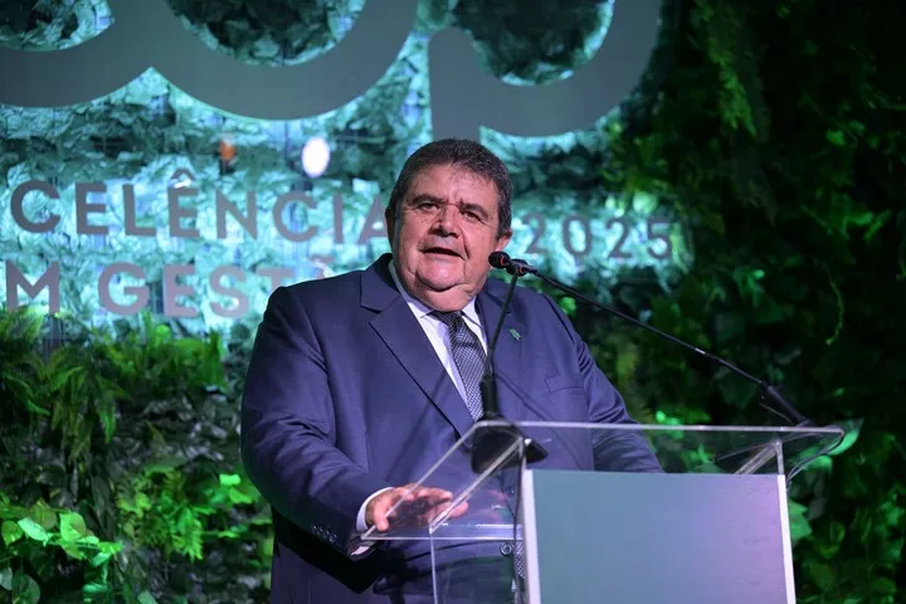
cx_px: 453
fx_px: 3146
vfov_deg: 11.0
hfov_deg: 16.4
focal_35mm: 125
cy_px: 302
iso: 500
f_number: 2.8
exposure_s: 1/160
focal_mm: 125
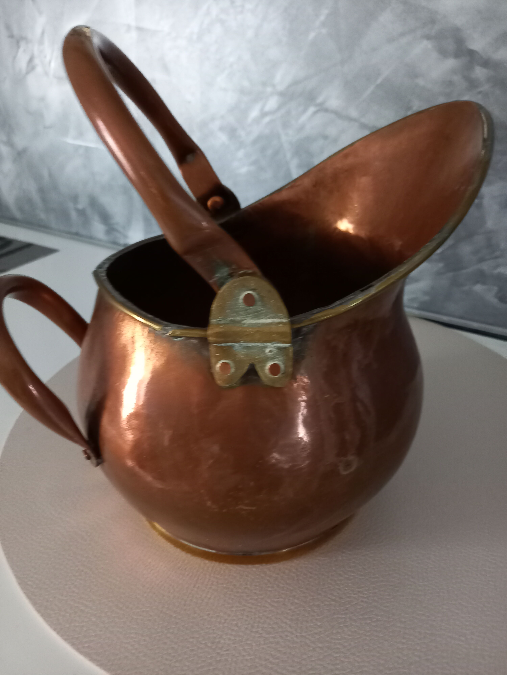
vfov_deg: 69.4
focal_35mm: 25
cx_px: 254
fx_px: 488
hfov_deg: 54.9
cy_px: 338
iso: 1000
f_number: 2
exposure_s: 1/20
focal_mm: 4.6
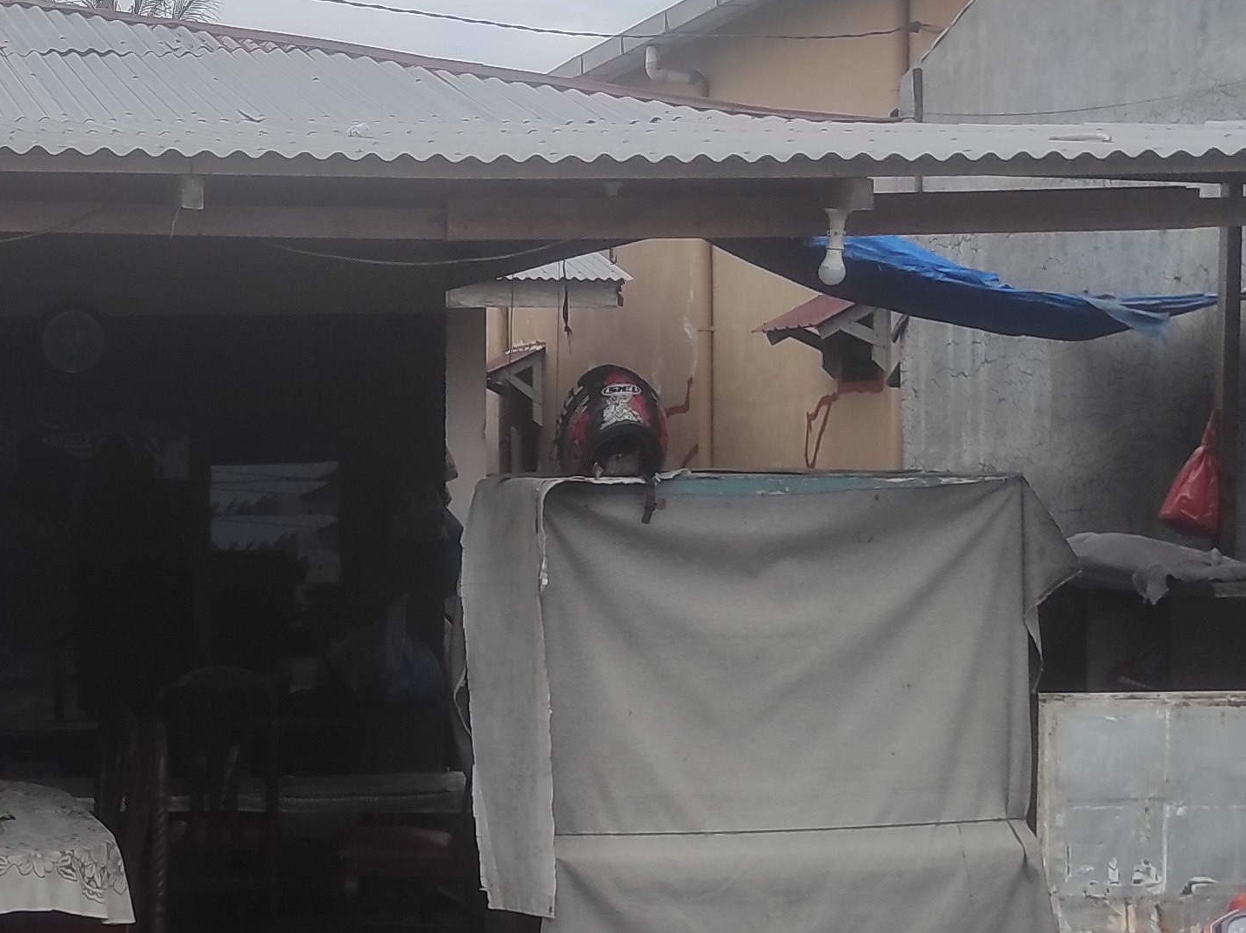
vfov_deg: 18.1
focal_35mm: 81
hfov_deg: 23.0
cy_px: 611
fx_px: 2914
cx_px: -38
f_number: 1.89
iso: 100
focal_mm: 5.43
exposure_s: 1/2818
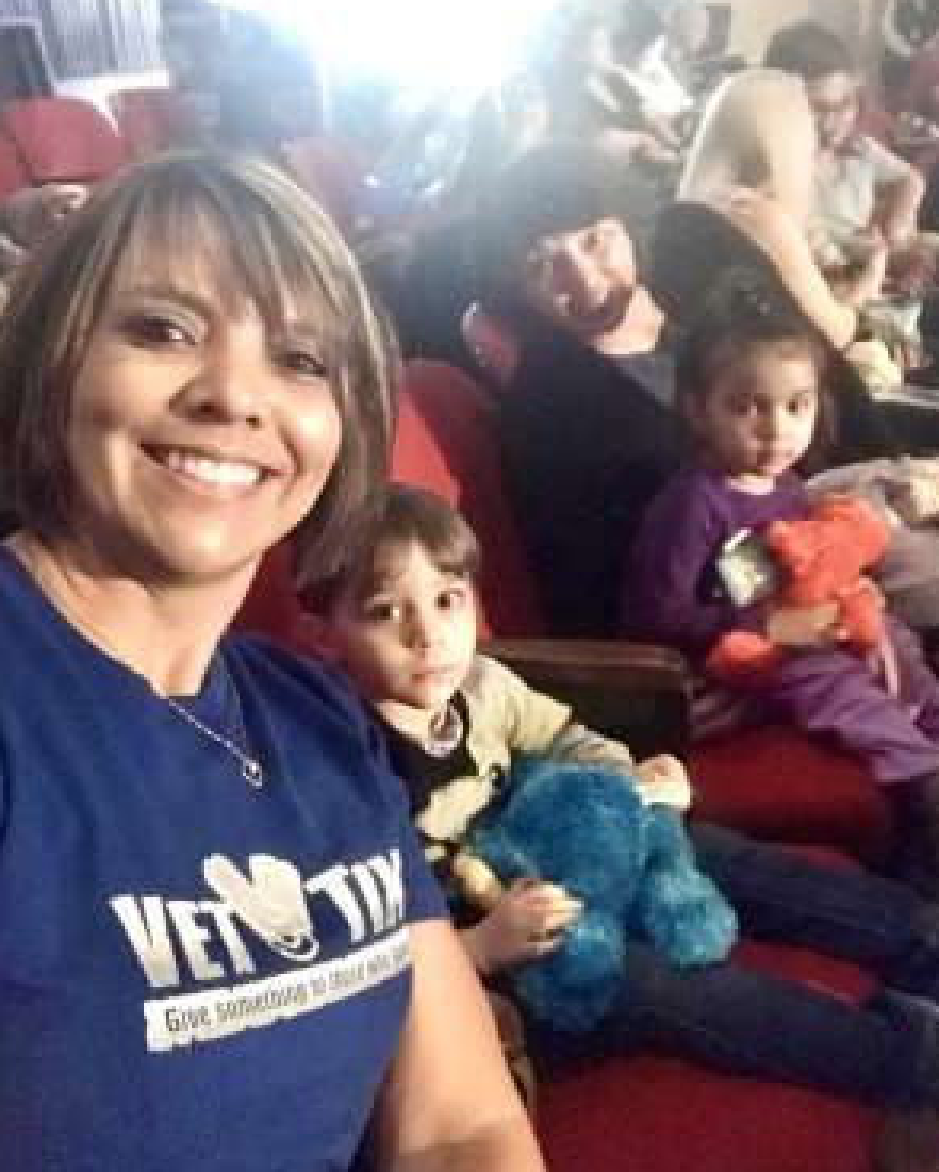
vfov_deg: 52.8
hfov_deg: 43.4
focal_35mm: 34
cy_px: 544
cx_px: 470
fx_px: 1180
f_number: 2.2
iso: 2000
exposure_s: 1/15
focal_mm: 2.87
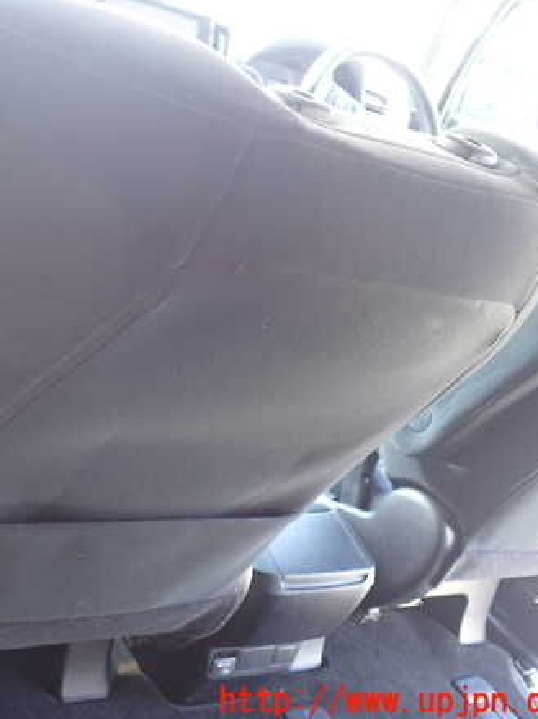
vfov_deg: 45.8
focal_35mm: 41
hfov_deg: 33.9
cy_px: 354
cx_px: 98
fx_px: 850
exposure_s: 1/30
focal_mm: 5.4
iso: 320
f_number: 2.3
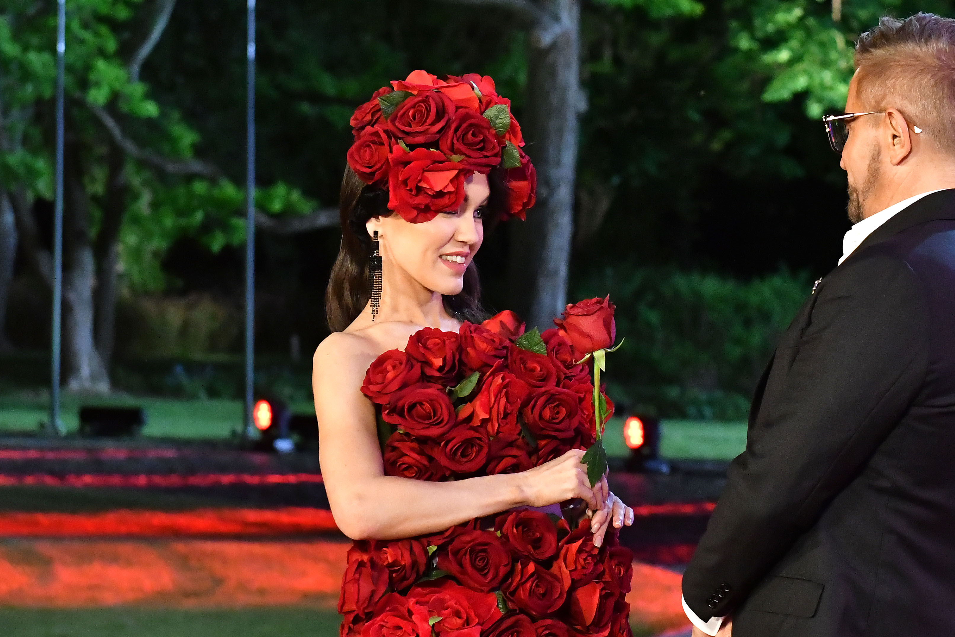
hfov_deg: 11.3
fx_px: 4828
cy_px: 329
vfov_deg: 7.5
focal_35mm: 182
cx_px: 746
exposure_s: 1/125
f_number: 4.5
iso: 5000
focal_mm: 70
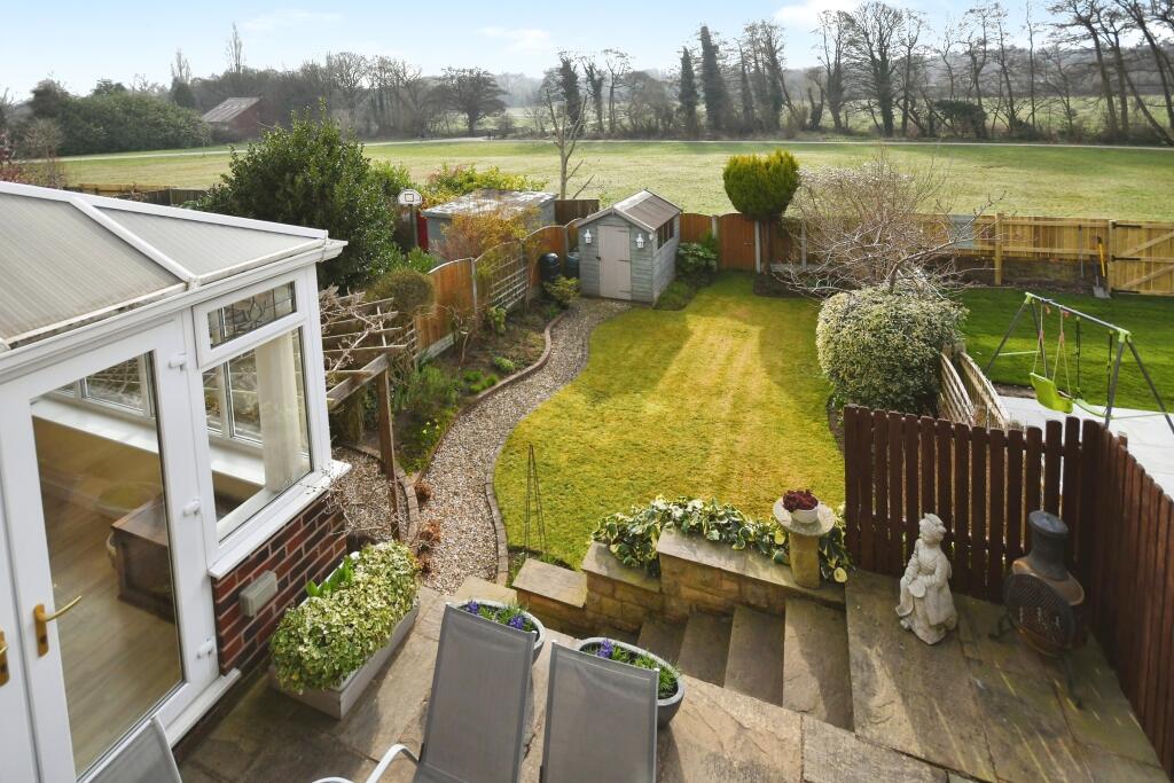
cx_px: 587
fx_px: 489
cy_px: 392
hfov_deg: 100.4
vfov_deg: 77.3
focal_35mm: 15
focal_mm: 10
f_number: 8
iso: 400
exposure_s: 1/800
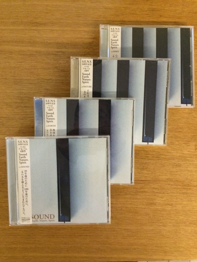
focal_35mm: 30
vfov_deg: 60.0
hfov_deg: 46.8
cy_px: 131
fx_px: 228
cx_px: 98
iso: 500
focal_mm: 4.12
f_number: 2.2
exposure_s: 1/17
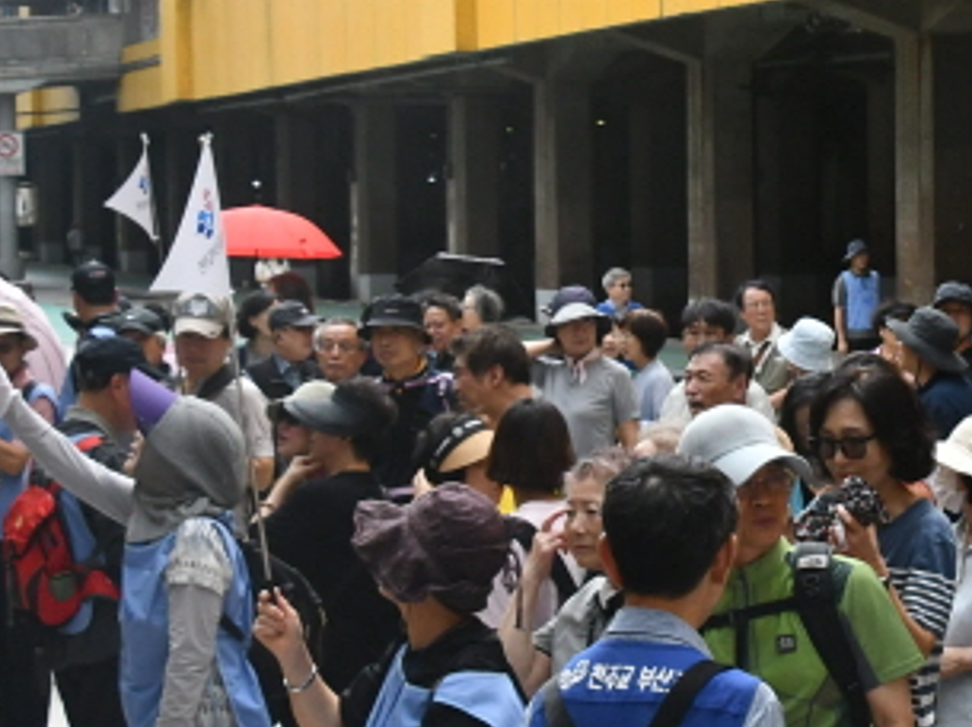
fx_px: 2496
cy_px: 297
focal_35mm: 89
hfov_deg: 21.3
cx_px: 959
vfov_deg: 16.6
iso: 1000
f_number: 9
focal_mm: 18
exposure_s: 1/500
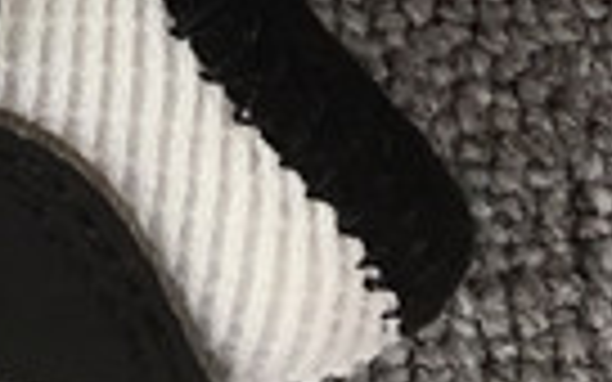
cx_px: -230
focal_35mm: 218
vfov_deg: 5.4
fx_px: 3636
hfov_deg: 9.4
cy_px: -1004
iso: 25
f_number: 2.4
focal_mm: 3.3
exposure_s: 1/365
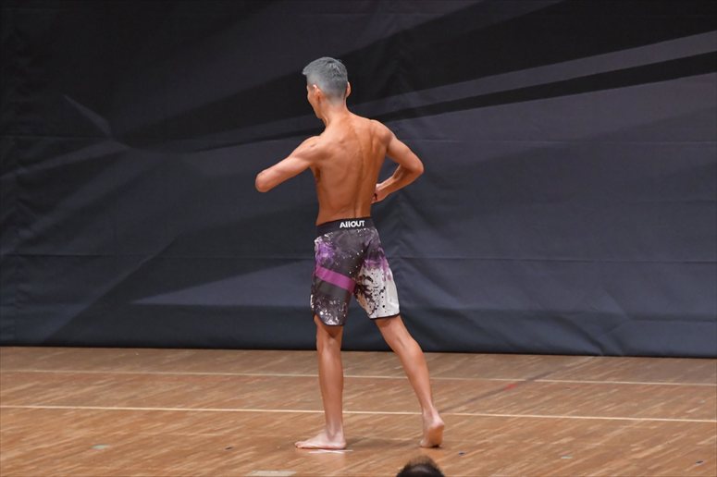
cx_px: 358
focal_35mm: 285
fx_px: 5674
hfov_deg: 7.2
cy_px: 238
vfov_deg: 4.8
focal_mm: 190
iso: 6400
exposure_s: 1/400
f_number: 5.6
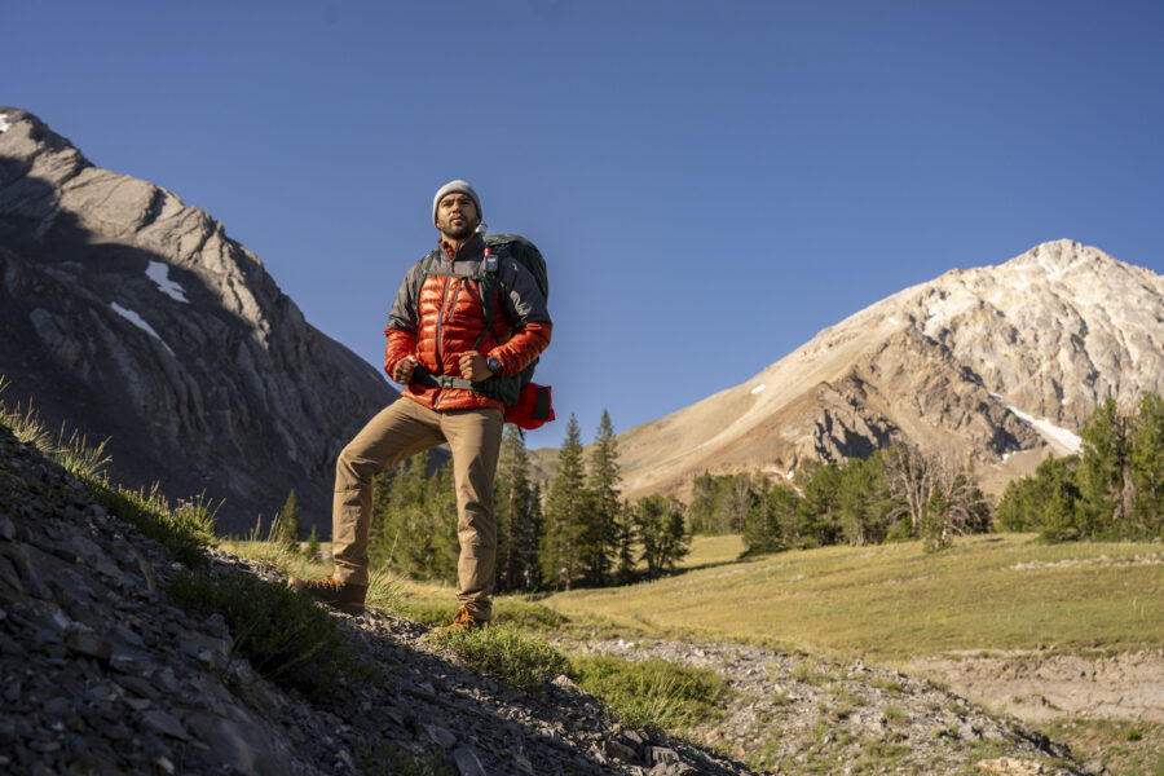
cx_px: 582
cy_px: 388
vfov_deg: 33.4
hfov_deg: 48.5
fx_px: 1293
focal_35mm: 40
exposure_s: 1/3200
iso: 500
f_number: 4.5
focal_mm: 40
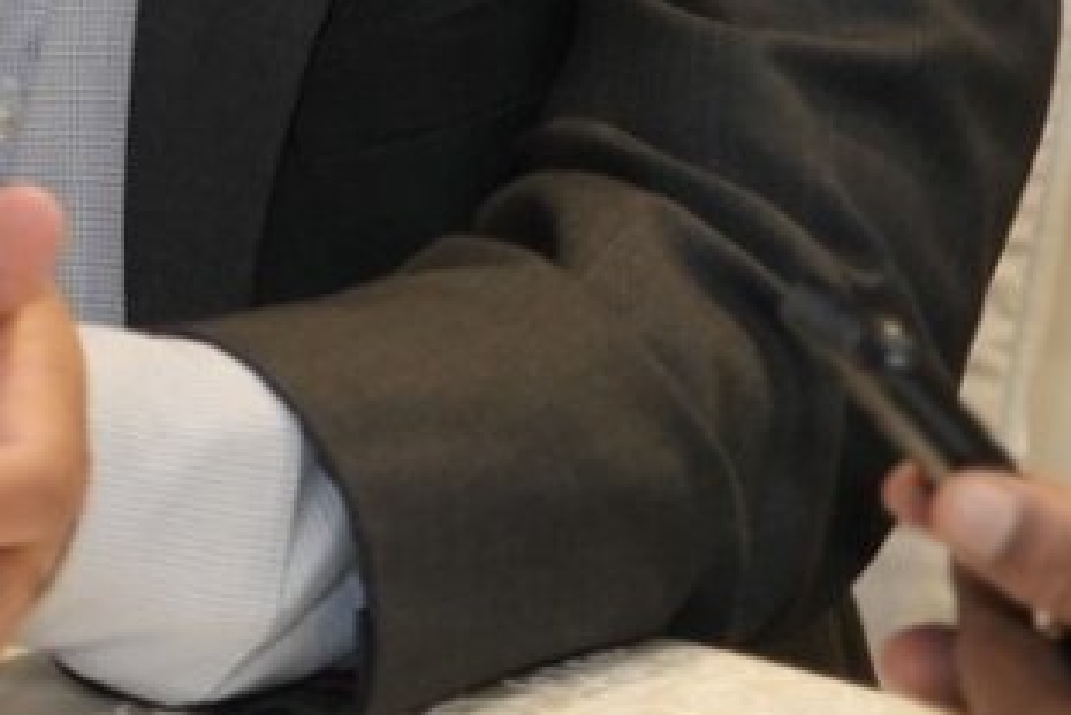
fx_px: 10744
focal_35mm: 361
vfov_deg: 3.8
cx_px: -1050
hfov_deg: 5.6
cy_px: -820
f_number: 4
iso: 1000
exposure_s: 1/100
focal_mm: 70
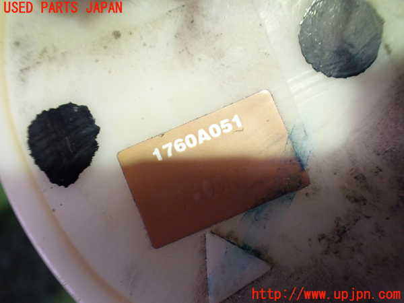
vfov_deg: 46.8
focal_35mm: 30
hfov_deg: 60.0
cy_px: 152
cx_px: 202
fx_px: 350
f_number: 2.3
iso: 1000
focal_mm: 5.4
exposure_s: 1/30
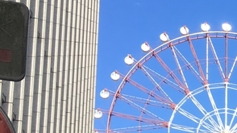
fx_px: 810
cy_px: 197
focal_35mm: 129
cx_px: 426
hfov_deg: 14.6
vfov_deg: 9.1
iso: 25
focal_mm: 4.15
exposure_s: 1/864
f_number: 2.2
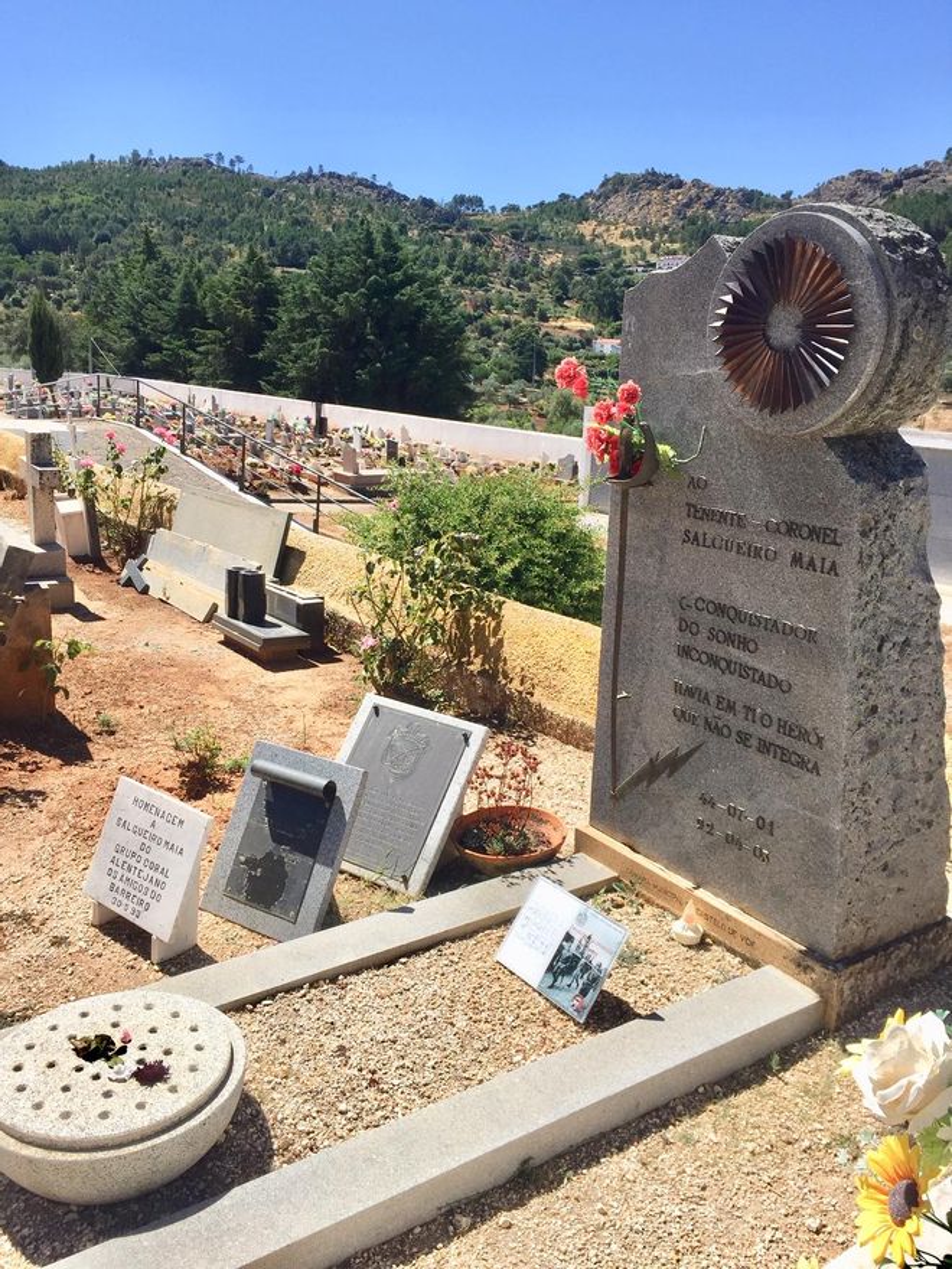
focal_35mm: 29
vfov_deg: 61.7
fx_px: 1063
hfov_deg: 48.2
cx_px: 476
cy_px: 634
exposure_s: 1/1883
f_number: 2.2
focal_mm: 4.15
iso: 32
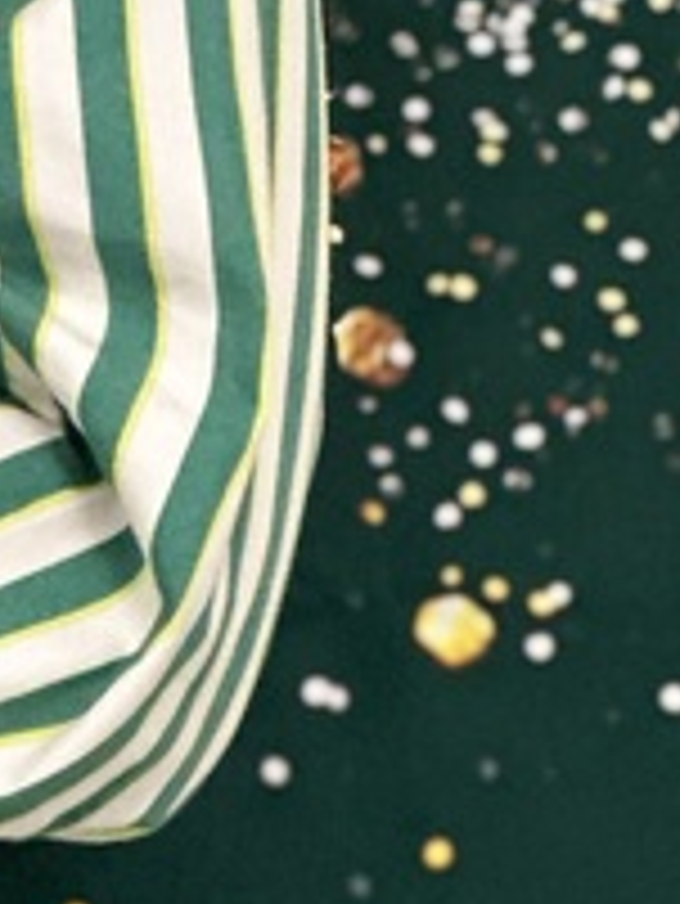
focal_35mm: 392
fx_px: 10256
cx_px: -833
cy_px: -558
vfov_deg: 5.0
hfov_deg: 3.7
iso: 320
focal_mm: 9
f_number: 2.8
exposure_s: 1/40
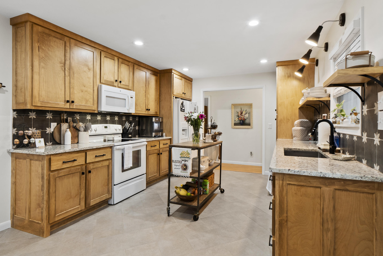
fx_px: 213
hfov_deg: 83.9
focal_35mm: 20
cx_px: 201
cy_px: 126
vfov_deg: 61.9
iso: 250
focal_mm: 13
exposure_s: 1/4
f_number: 9
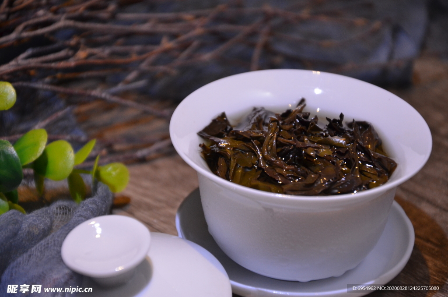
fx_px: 1956
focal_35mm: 158
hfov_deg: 13.1
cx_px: 224
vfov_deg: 8.7
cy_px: 148
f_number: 5.6
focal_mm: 105
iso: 1600
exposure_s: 1/50
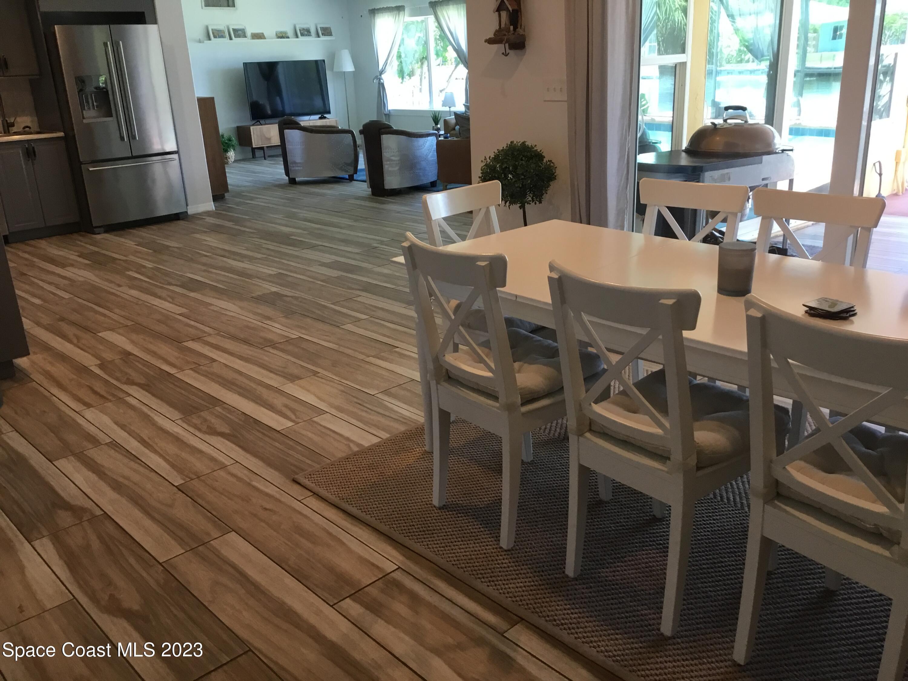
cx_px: 454
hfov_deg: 58.4
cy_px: 340
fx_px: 813
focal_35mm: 31
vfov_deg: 45.4
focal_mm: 3.3
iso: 64
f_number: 2.4
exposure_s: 1/30
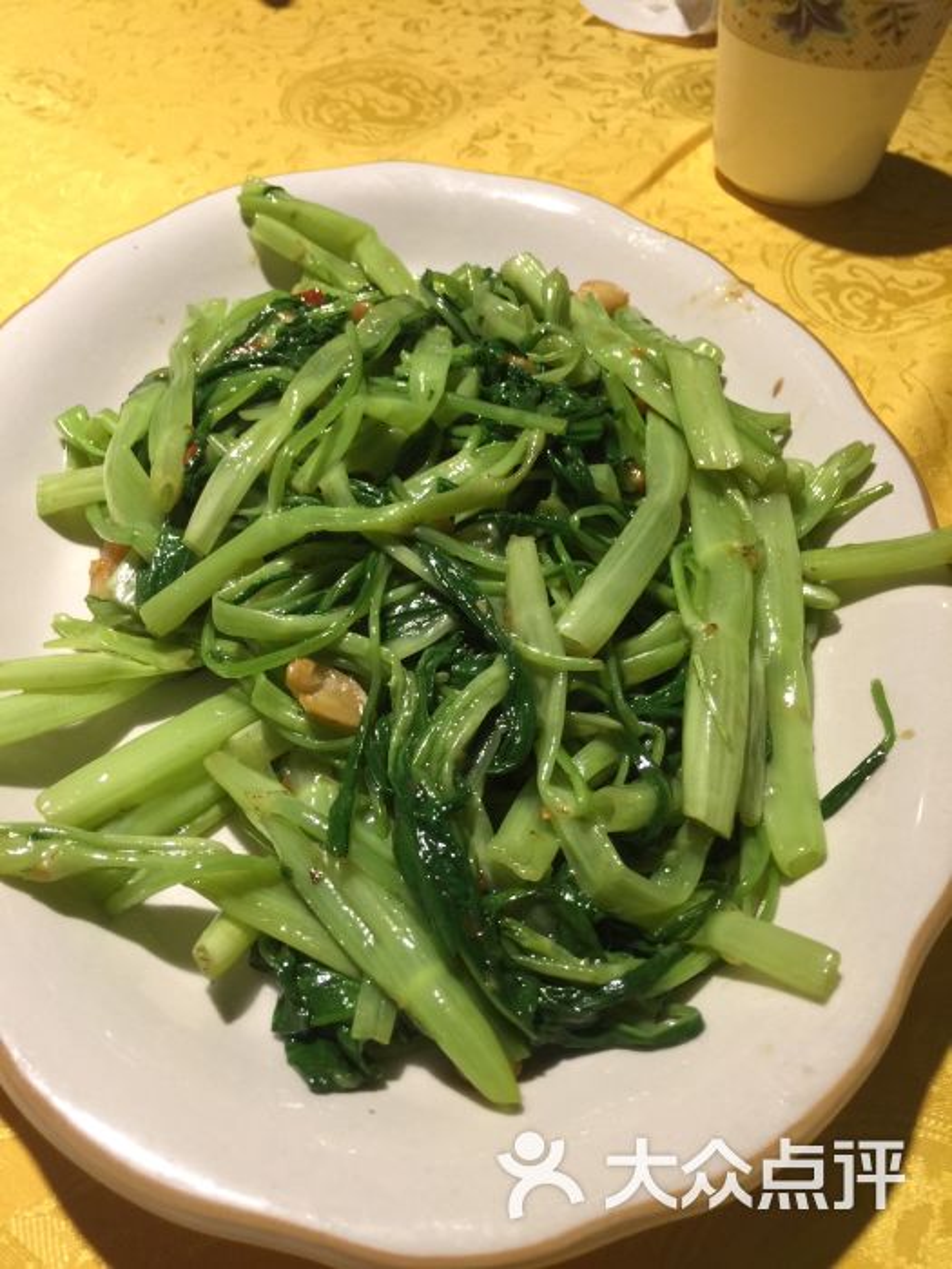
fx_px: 1063
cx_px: 476
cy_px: 634
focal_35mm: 29
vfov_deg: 61.7
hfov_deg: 48.2
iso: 50
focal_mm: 4.15
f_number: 2.2
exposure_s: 1/33
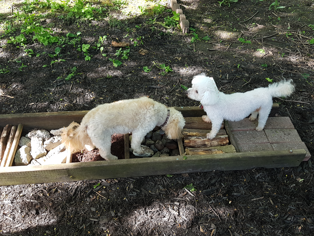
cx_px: 157
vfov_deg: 53.1
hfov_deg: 67.3
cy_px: 118
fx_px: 236
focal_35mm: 26
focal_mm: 4.2
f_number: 1.7
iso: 50
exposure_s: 1/120
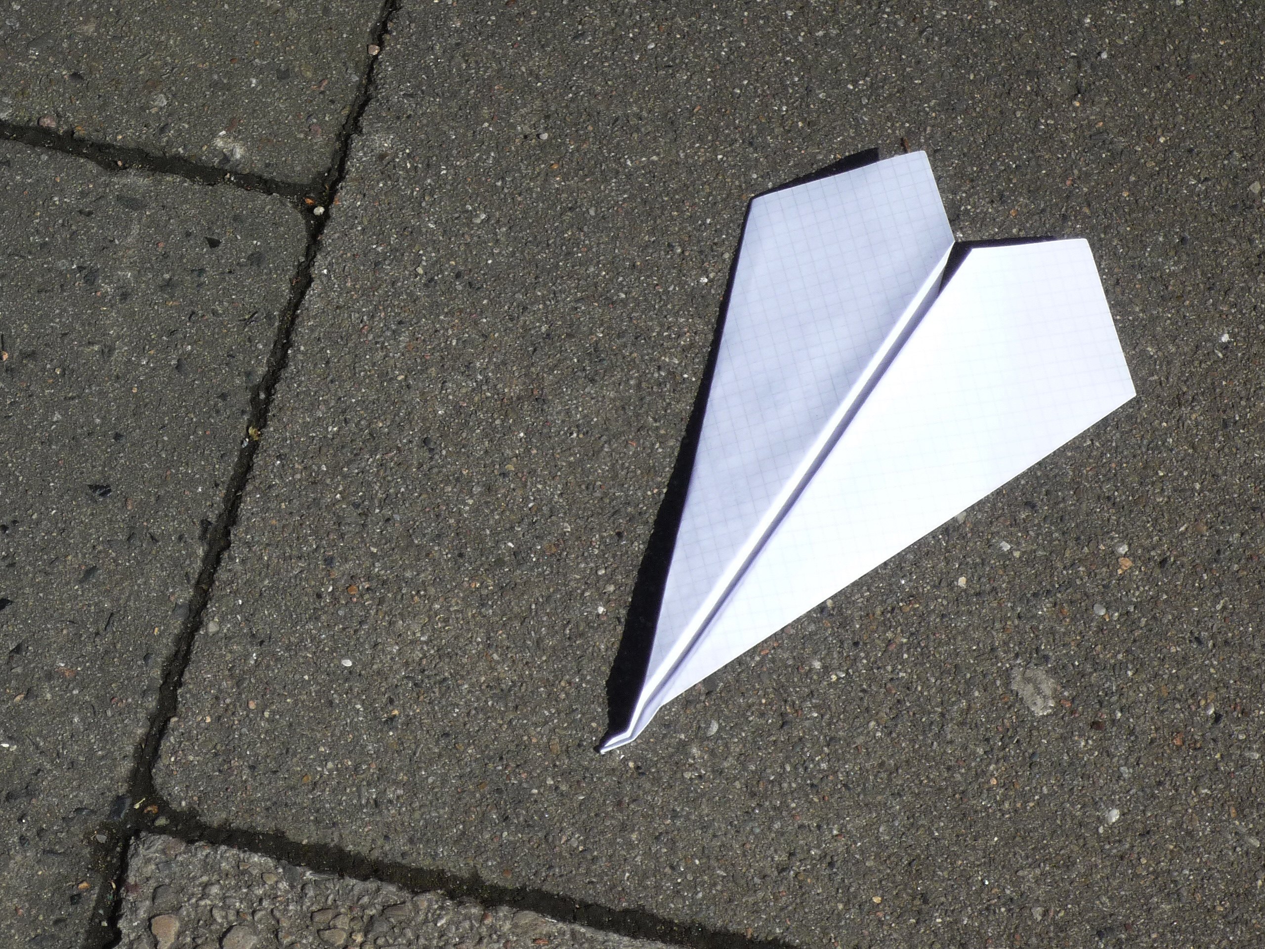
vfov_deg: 13.7
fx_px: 3947
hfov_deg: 18.2
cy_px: 474
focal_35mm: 108
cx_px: 632
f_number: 4.9
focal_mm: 13.2
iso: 100
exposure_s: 1/800
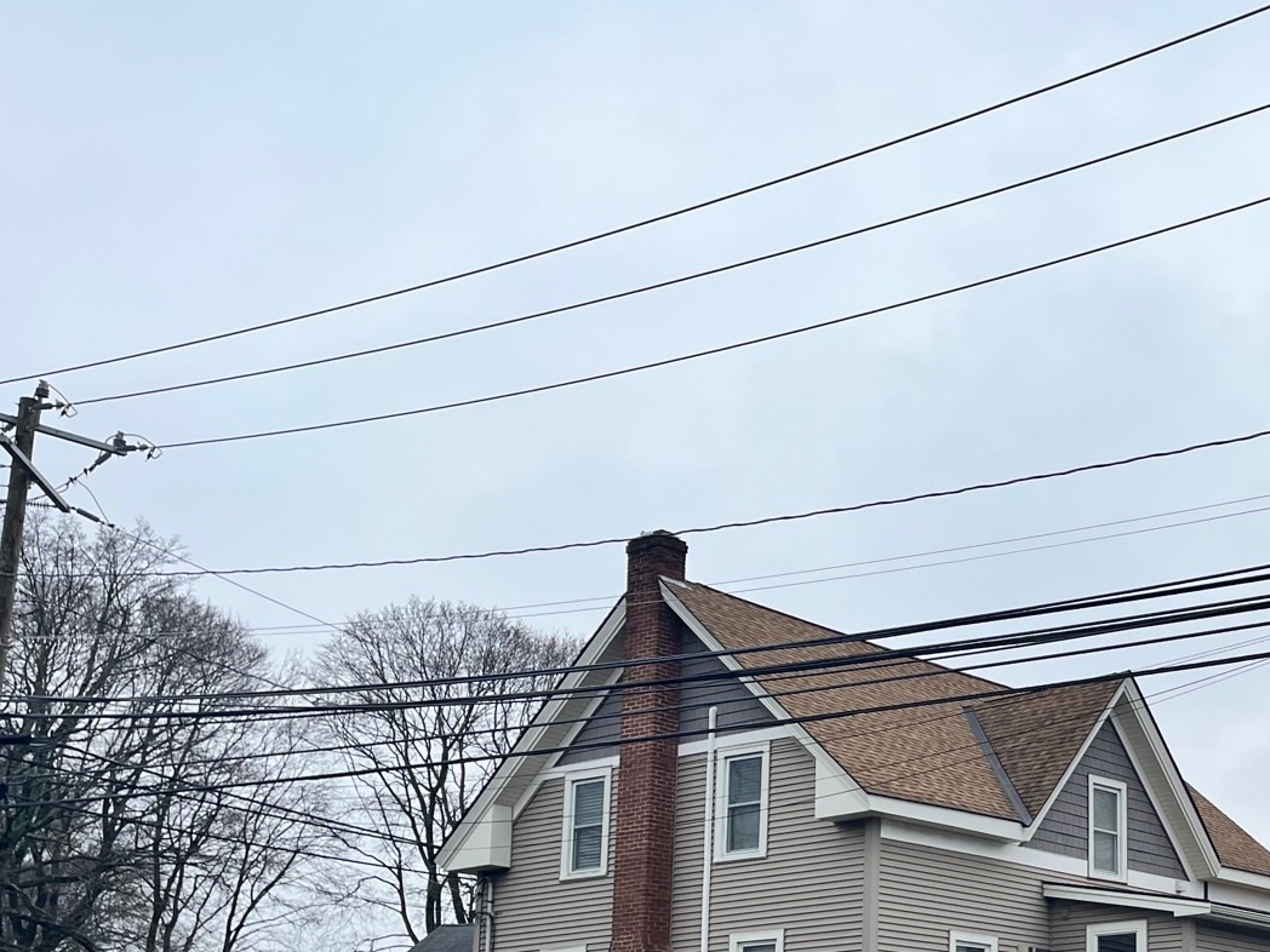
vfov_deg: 28.1
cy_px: 850
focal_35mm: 50
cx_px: 1219
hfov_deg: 35.2
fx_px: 1834
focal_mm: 5.1
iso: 50
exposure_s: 1/2513
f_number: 1.6
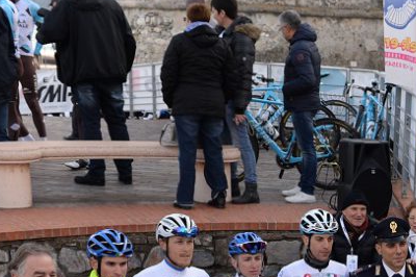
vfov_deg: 13.6
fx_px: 1108
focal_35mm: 96
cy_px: 389
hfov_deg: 19.8
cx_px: 519
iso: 200
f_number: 5
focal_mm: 32
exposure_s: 1/250
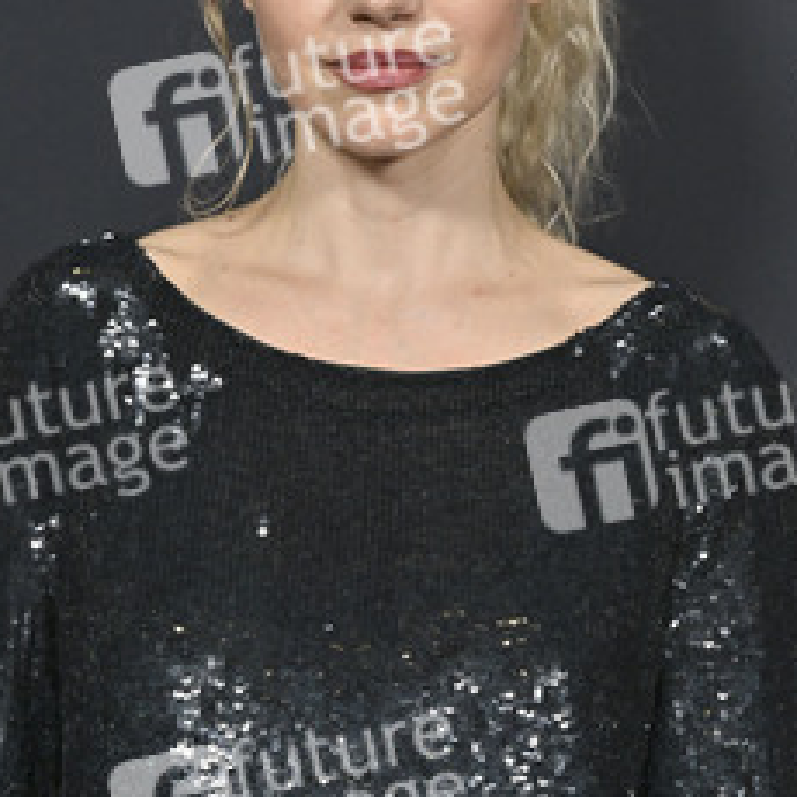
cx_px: 388
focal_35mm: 152
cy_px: 277
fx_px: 3959
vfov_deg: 11.5
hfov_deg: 11.5
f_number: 6.3
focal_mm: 103
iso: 2500
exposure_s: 1/320
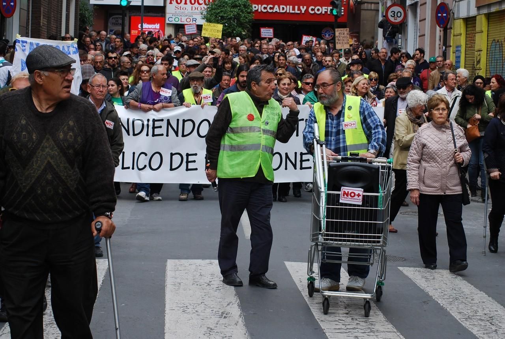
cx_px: 252
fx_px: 1476
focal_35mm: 105
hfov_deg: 19.4
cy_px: 170
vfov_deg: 13.1
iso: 200
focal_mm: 70
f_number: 8
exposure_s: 1/125
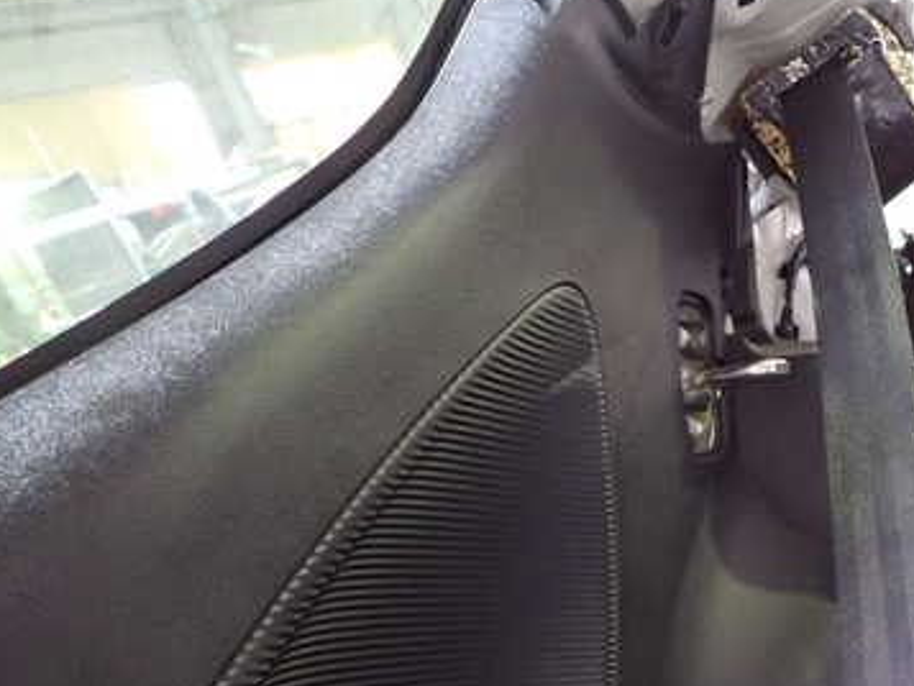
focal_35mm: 42
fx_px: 1109
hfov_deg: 42.4
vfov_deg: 33.9
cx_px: 755
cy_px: 476
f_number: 2
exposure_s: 1/25
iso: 800
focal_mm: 4.5
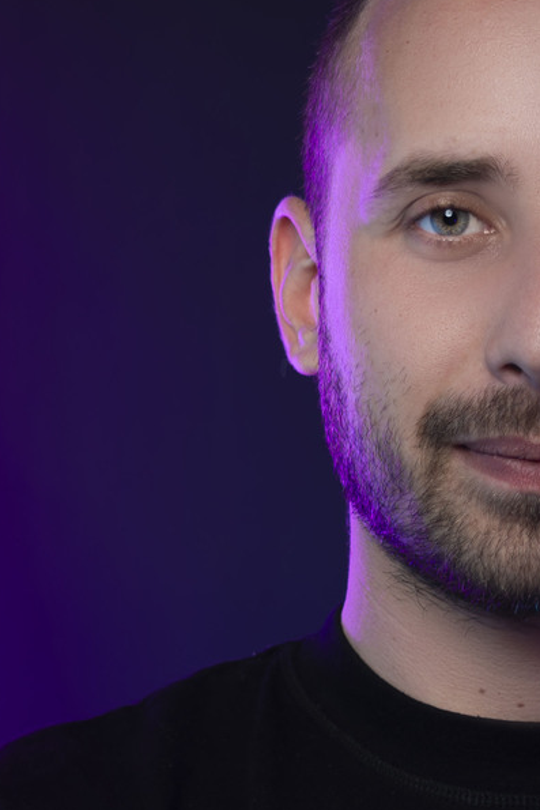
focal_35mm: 147
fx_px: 3305
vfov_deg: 13.3
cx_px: 522
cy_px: 1137
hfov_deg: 9.3
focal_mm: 44
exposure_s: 1/10
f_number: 4
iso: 50
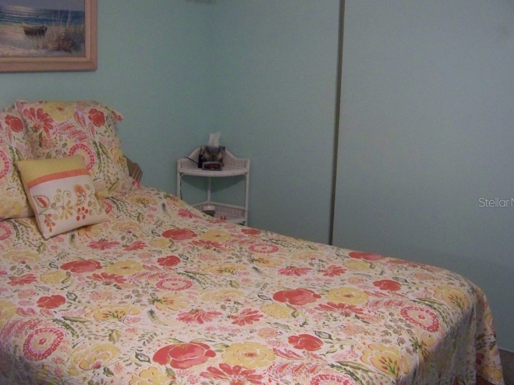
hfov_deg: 44.8
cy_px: 202
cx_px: 234
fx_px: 623
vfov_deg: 34.3
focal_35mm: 42
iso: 400
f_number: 2.8
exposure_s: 1/30
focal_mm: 5.85
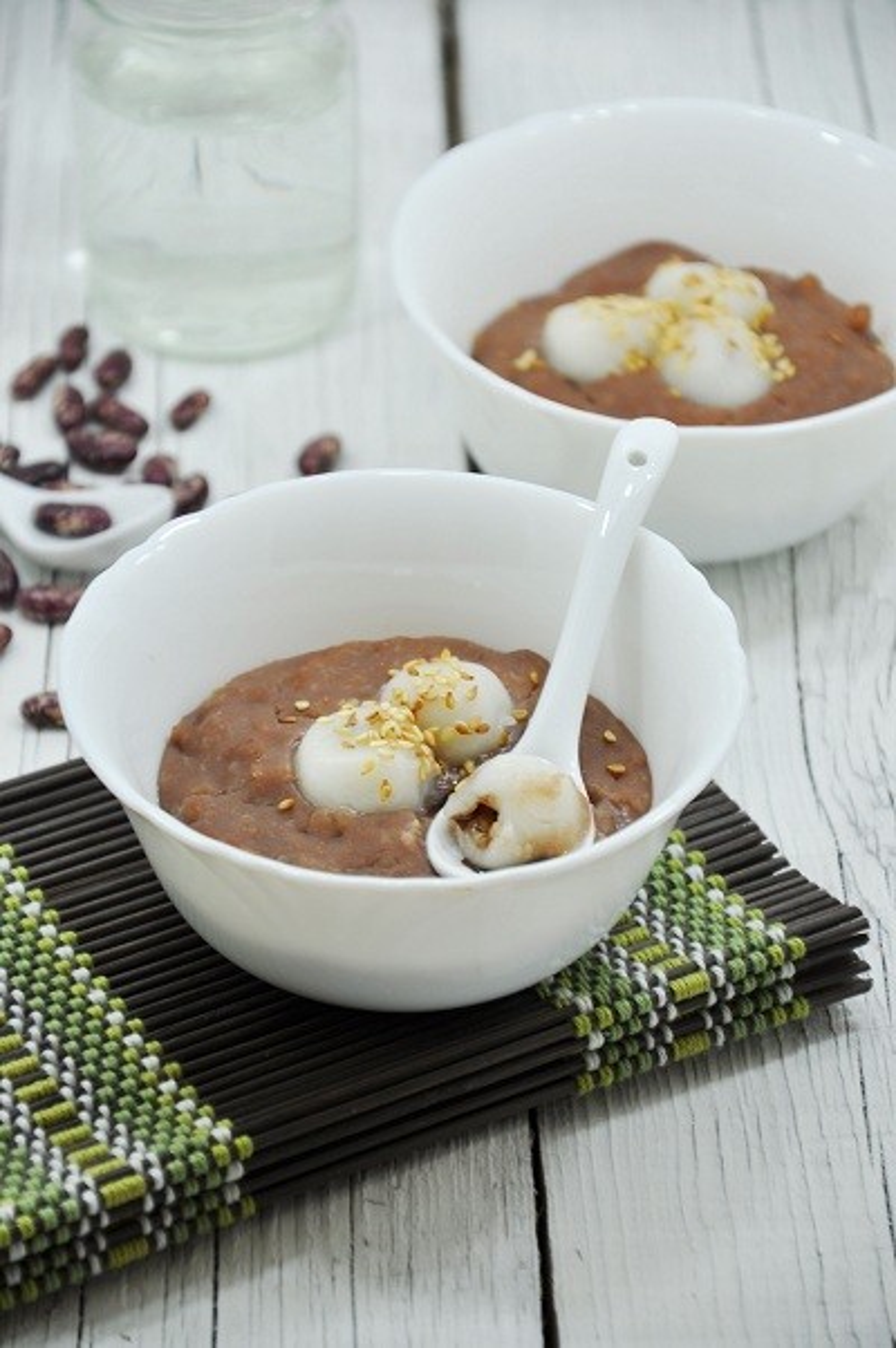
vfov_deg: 13.1
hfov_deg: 8.7
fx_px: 5893
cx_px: 448
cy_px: 674
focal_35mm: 158
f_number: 5.6
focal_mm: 105
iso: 200
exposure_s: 1/40
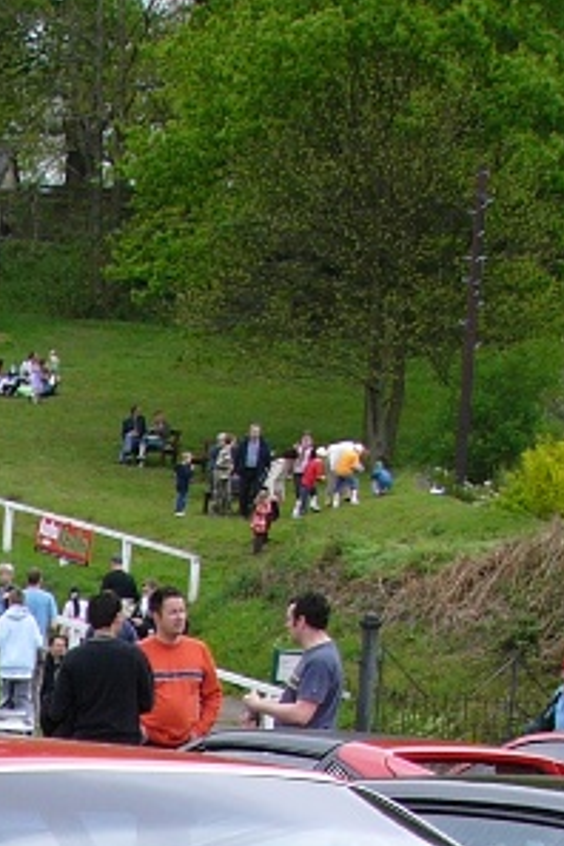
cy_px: 1344
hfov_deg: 10.1
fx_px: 3031
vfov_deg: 14.6
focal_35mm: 129
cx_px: -404
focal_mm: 6
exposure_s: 1/125
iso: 50
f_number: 4
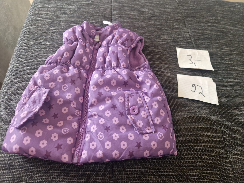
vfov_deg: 58.9
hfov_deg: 73.9
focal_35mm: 23
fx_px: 162
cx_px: 122
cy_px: 92
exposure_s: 1/100
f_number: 1.8
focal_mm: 5.4
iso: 50
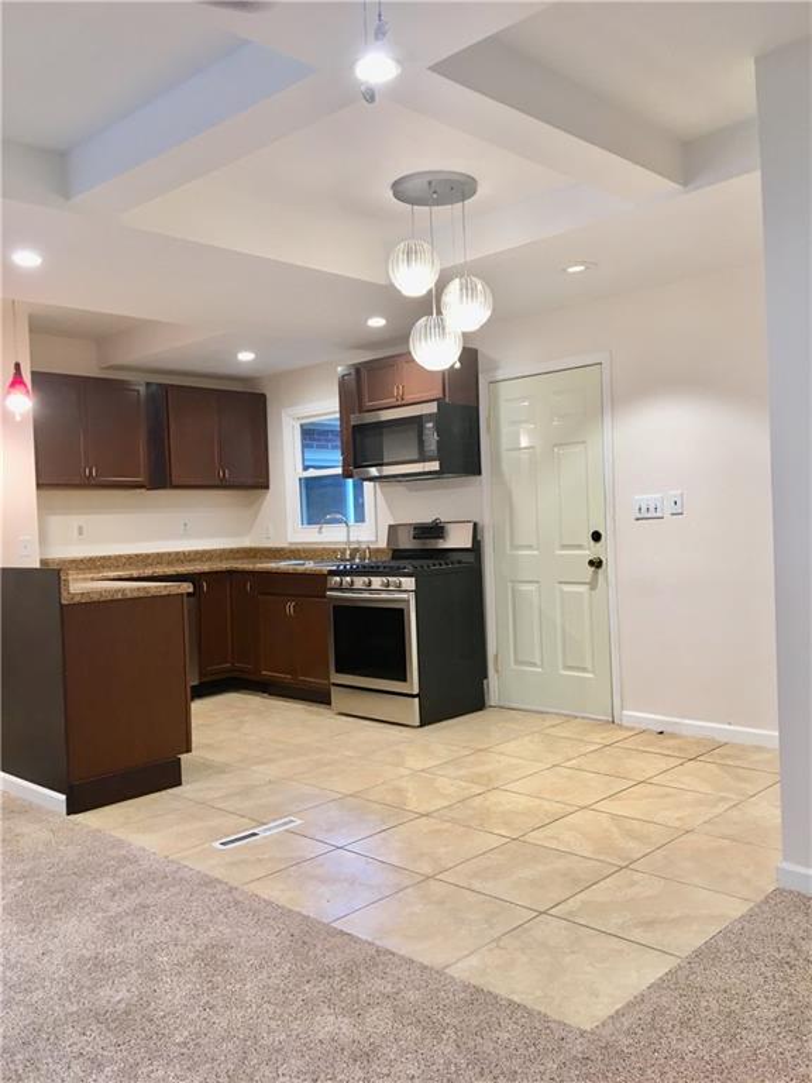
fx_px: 907
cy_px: 542
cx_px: 406
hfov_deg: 48.2
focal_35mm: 29
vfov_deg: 61.7
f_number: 2.2
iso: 64
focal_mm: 4.15
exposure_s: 1/30
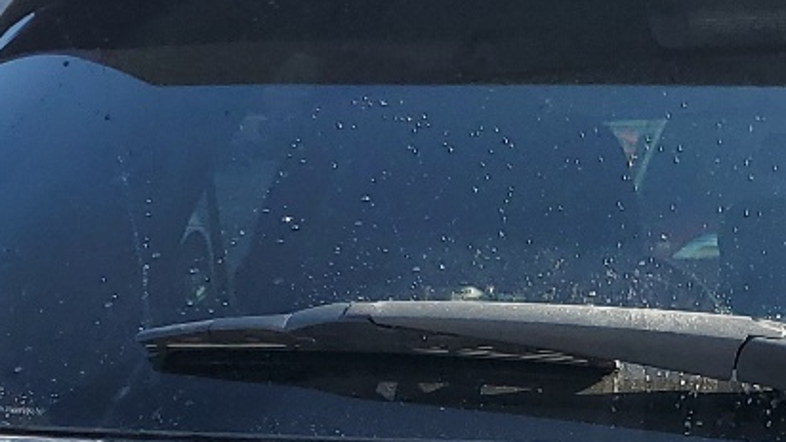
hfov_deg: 18.7
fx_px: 2293
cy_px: 825
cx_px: 862
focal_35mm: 110
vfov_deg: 10.3
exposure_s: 1/1250
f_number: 1.5
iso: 50
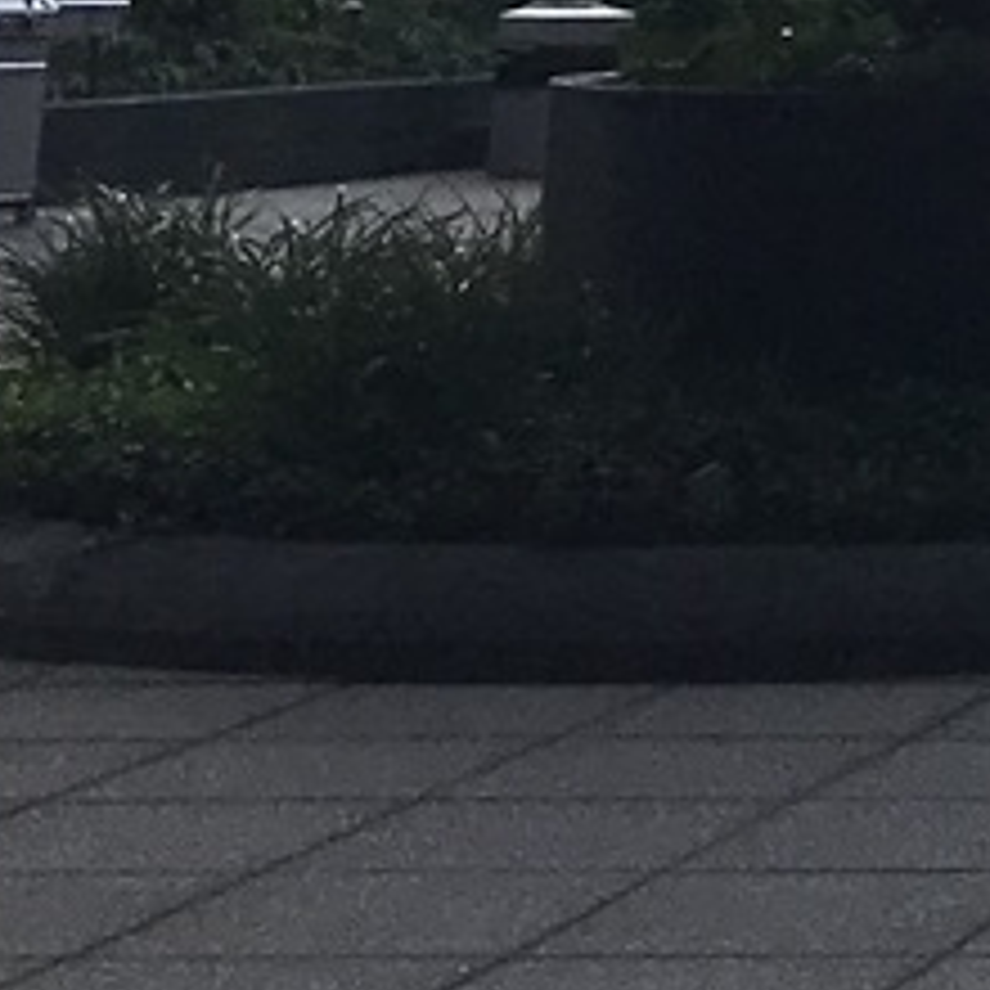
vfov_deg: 9.9
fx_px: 5242
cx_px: 2524
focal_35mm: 162
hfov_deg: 9.4
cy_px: -1116
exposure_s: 1/247
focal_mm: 3.99
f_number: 1.8
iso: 20
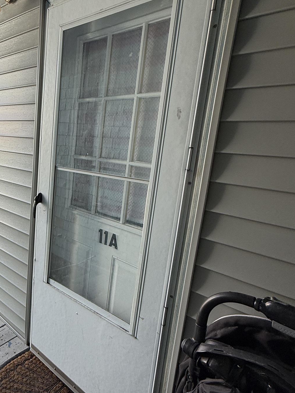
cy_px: 191
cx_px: 50
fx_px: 273
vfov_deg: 71.6
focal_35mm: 24
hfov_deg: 52.4
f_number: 2.2
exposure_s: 1/99
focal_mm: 2.22
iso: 50
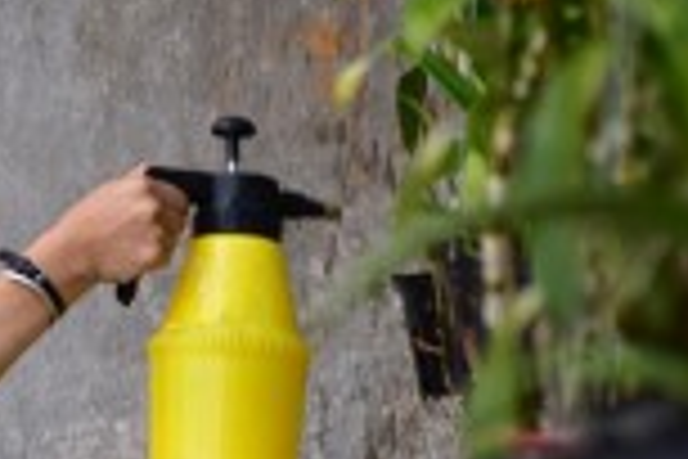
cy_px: 569
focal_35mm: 292
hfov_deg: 7.1
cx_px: 189
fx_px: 5580
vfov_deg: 4.7
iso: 125
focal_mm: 70
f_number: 2.8
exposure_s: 1/80
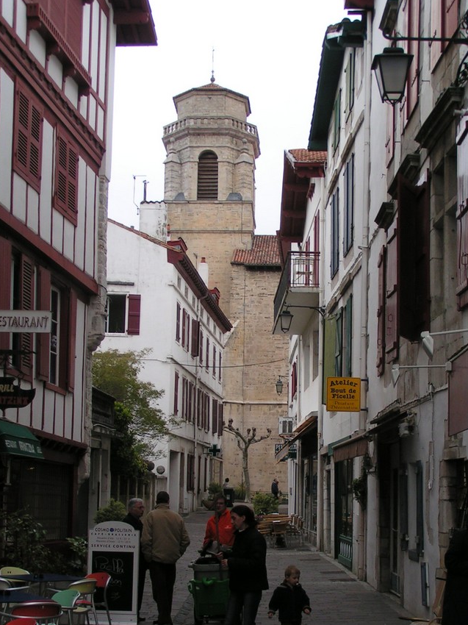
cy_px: 385
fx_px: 1064
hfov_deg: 24.8
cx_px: 278
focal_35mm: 59
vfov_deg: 32.6
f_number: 5
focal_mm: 7.3
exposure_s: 1/160
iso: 50
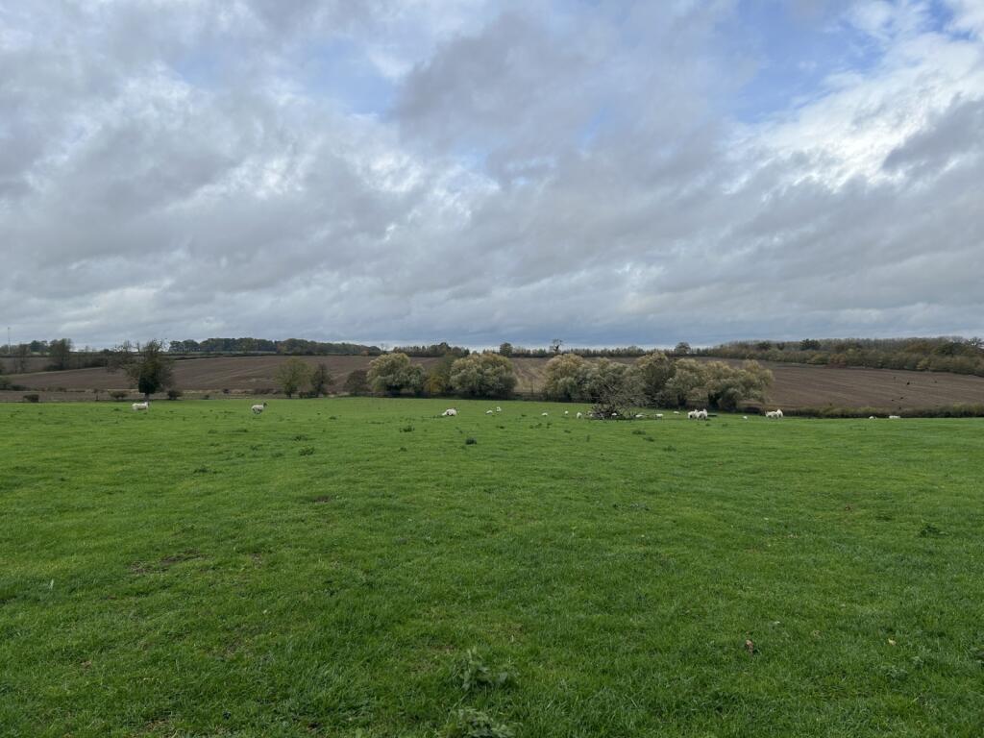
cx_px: 492
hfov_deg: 67.3
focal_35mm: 26
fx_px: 739
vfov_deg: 53.1
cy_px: 369
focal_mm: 5.7
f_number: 1.5
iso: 50
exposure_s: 1/2571
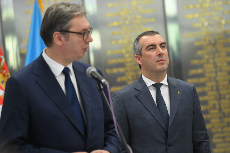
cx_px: 115
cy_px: 76
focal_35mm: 200
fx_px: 1278
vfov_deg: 6.9
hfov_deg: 10.3
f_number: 4
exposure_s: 1/200
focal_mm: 200
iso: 2000
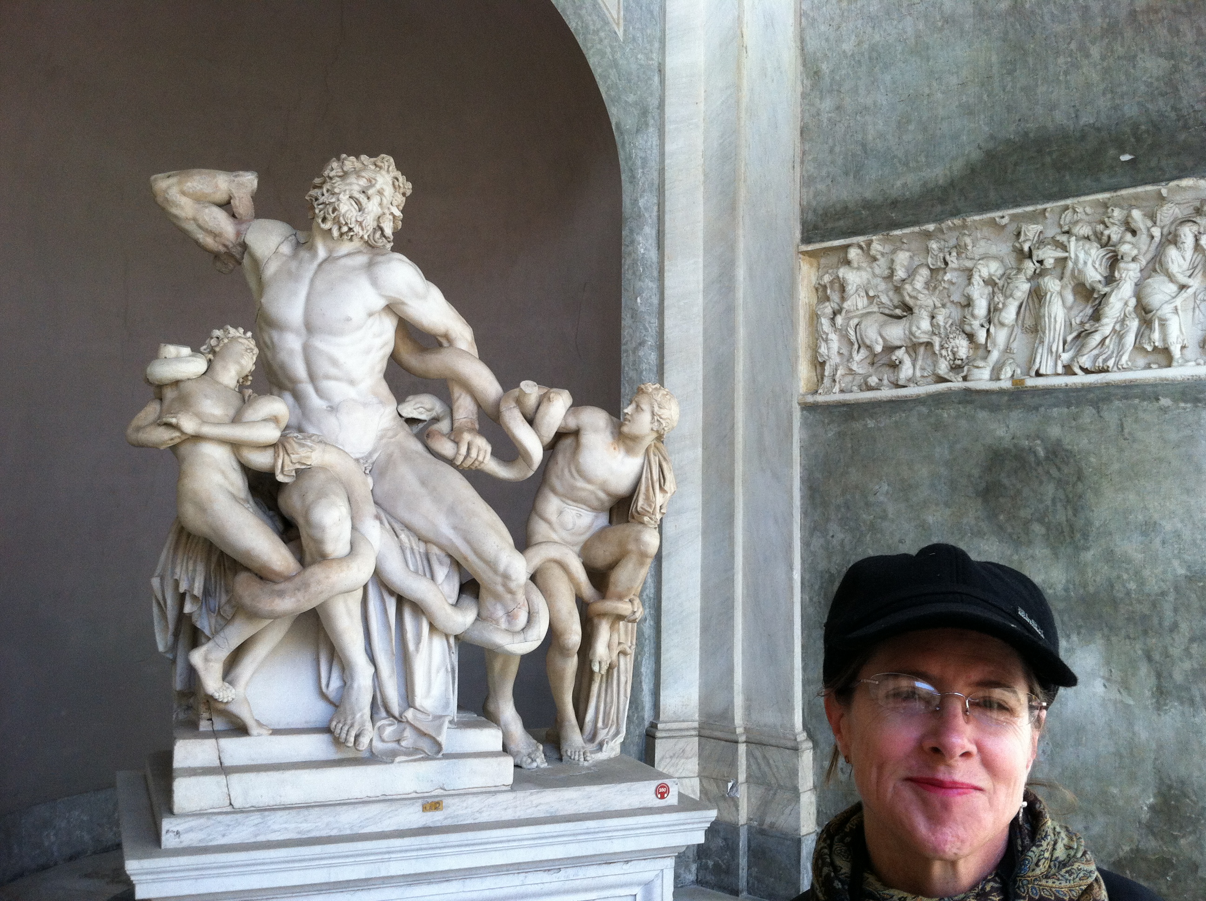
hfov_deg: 52.7
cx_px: 603
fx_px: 1218
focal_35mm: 35
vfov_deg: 40.6
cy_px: 450
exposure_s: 1/120
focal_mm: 3.85
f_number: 2.8
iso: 100
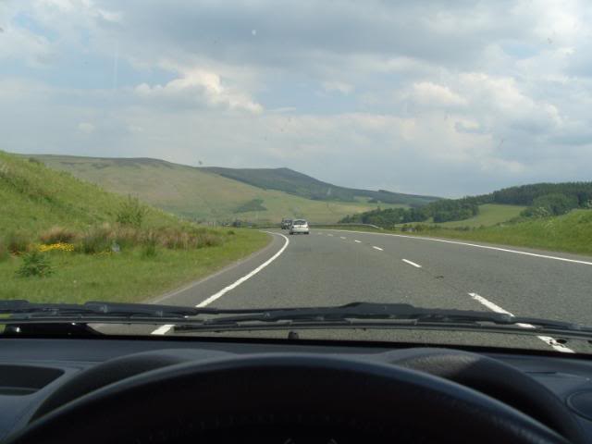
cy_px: 222
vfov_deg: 40.7
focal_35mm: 35
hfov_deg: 52.6
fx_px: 599
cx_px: 296
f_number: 6.3
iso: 80
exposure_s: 1/350
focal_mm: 7.8
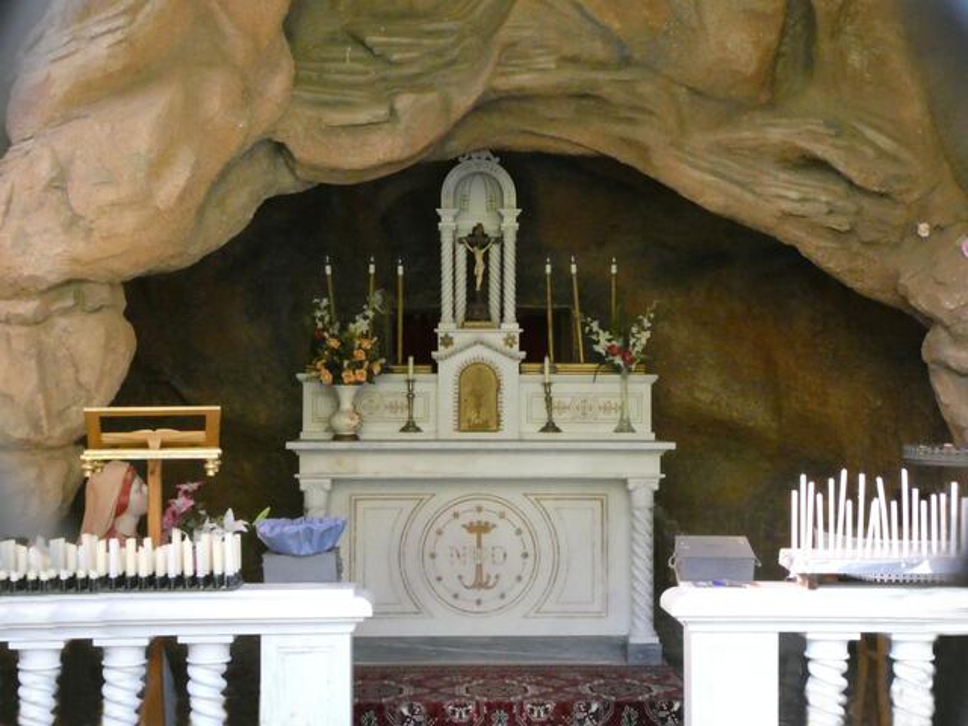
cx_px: 484
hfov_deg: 31.7
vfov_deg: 24.0
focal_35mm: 61
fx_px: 1706
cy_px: 363
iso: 1600
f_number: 7.1
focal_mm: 10.9
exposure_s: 1/13
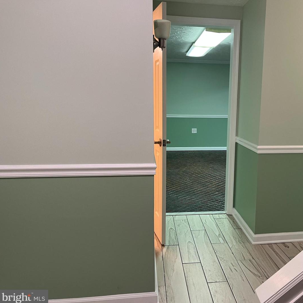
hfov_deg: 51.5
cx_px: 203
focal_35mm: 31
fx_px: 307
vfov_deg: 52.5
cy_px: 153
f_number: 1.6
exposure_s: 1/60
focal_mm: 5.1
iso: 100
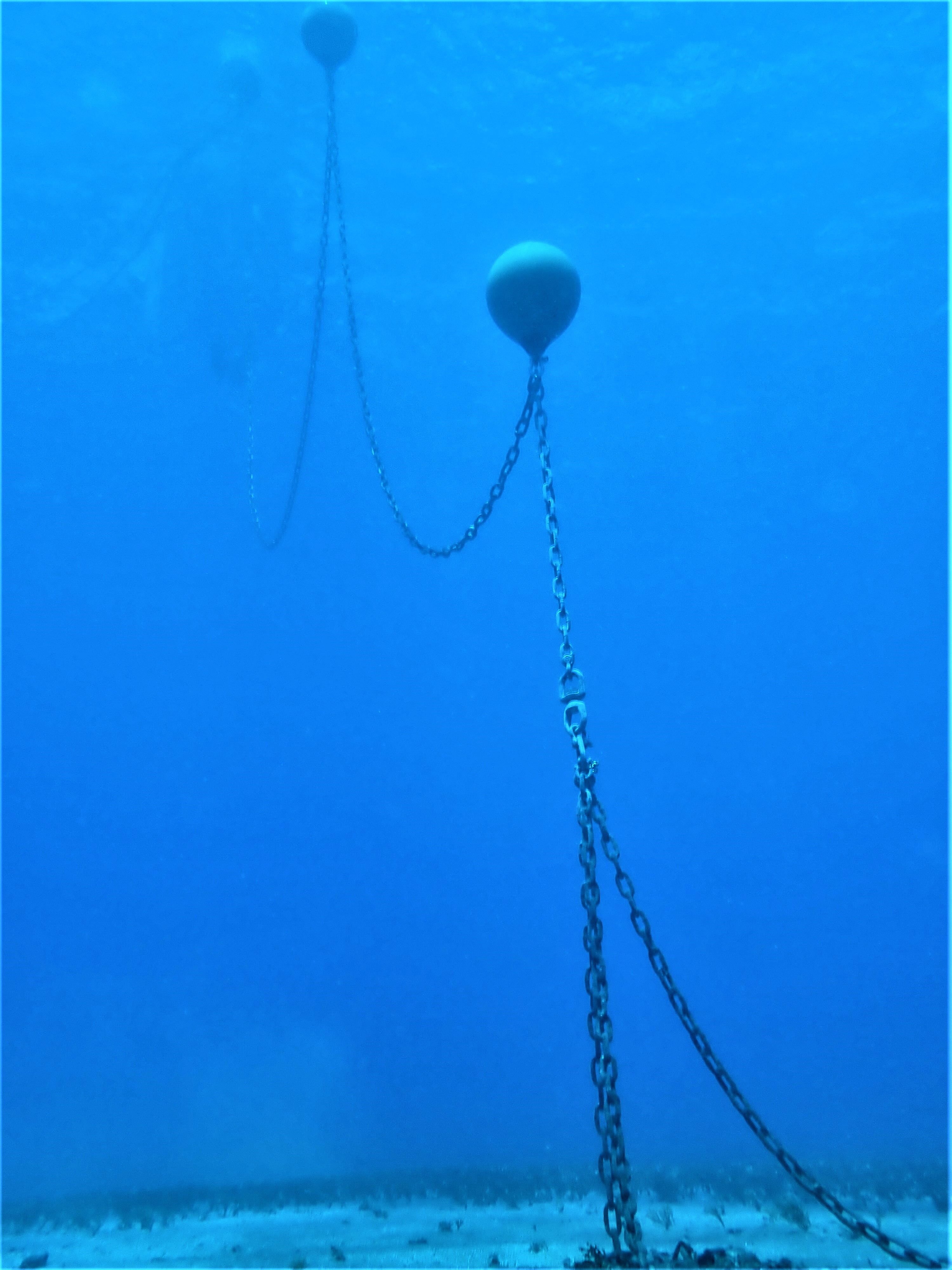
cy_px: 635
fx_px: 1100
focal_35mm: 30
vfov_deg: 60.0
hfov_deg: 46.8
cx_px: 476
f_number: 6.3
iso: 100
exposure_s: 1/60
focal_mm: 5.4
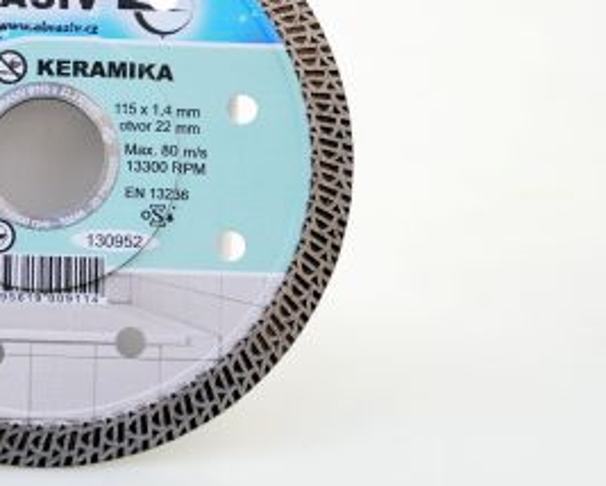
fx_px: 2600
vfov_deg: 10.7
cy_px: 177
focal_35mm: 145
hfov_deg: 13.2
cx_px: 52
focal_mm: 55
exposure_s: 1/60
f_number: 5.6
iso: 500
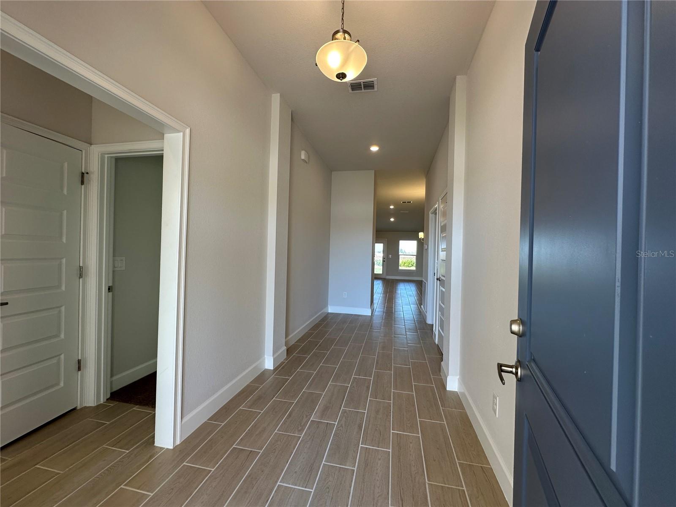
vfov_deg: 85.7
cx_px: 338
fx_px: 273
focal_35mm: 14
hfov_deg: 102.1
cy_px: 254
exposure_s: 1/120
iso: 64
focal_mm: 2.22
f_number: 2.2
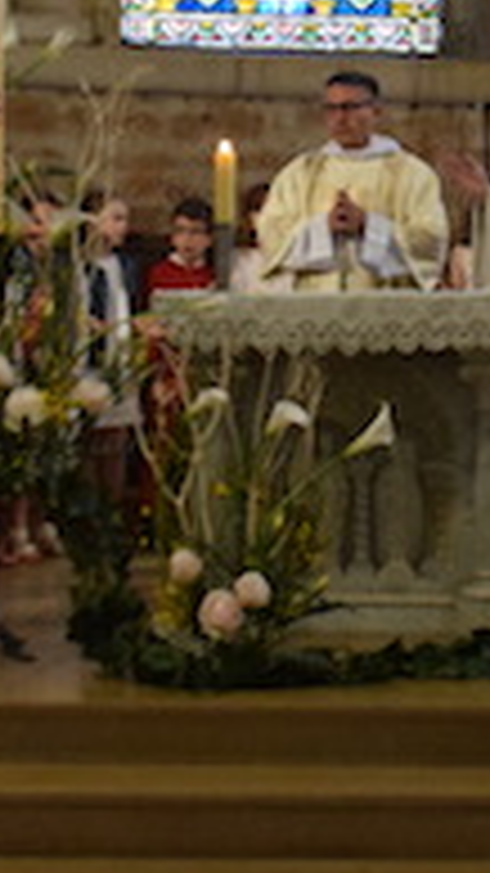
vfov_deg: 19.8
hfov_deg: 11.2
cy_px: 176
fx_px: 2474
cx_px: 526
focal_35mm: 107
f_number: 5
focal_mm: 22
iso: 2000
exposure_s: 1/100
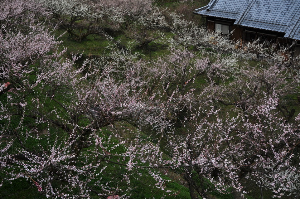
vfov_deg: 39.8
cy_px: 100
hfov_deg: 57.0
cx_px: 124
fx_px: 275
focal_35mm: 33
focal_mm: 18
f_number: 3.5
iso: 200
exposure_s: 1/160
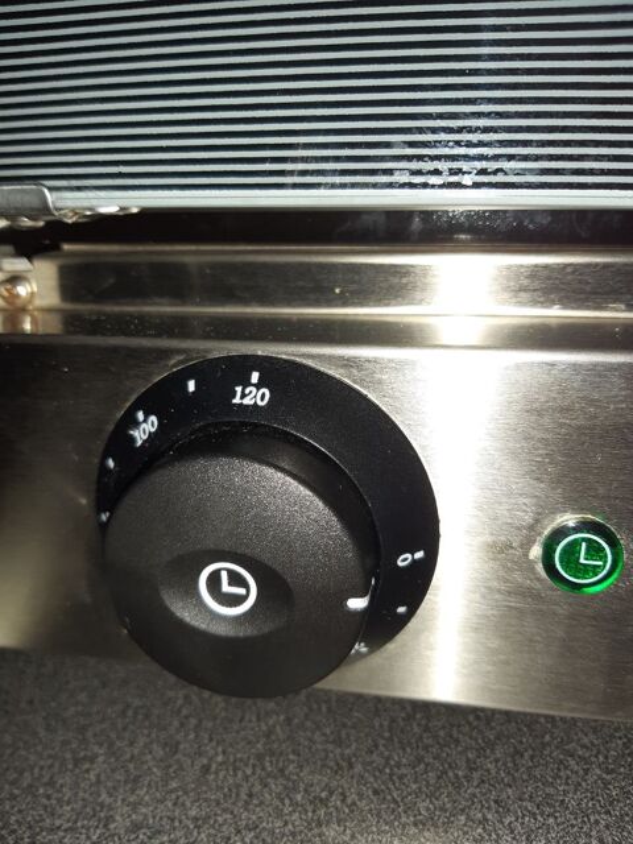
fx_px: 634
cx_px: 316
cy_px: 422
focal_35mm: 26
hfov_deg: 53.1
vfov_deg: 67.3
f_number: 1.7
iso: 640
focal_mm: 3.92
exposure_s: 1/15
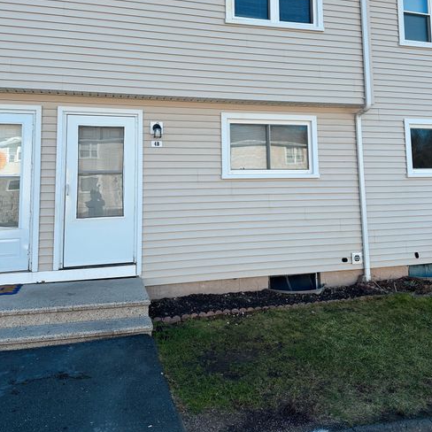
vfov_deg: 54.4
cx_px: 220
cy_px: 142
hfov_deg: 55.6
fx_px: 409
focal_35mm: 29
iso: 80
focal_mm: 6.86
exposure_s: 1/1779
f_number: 1.78
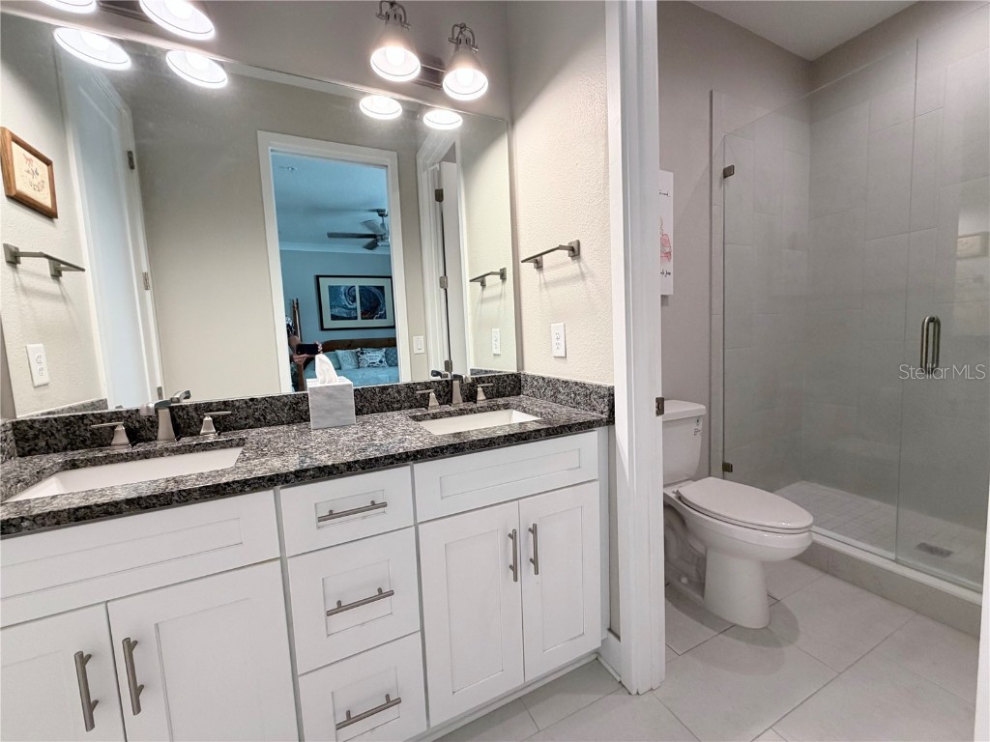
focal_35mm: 14
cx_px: 495
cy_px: 371
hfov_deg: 102.1
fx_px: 400
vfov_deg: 85.7
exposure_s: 1/60
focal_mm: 2.22
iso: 160
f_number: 2.2
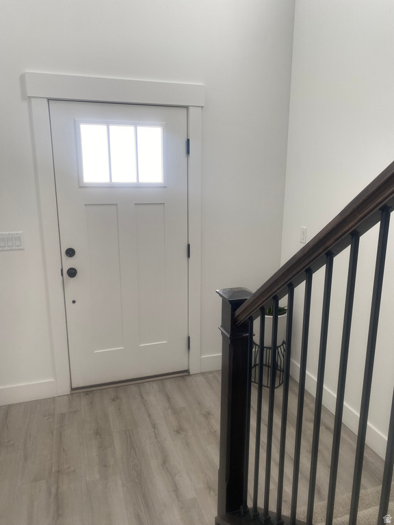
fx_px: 395
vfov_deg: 67.3
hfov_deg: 53.1
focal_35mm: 26
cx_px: 197
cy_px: 262
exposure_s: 1/120
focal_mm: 4.25
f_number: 1.8
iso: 64
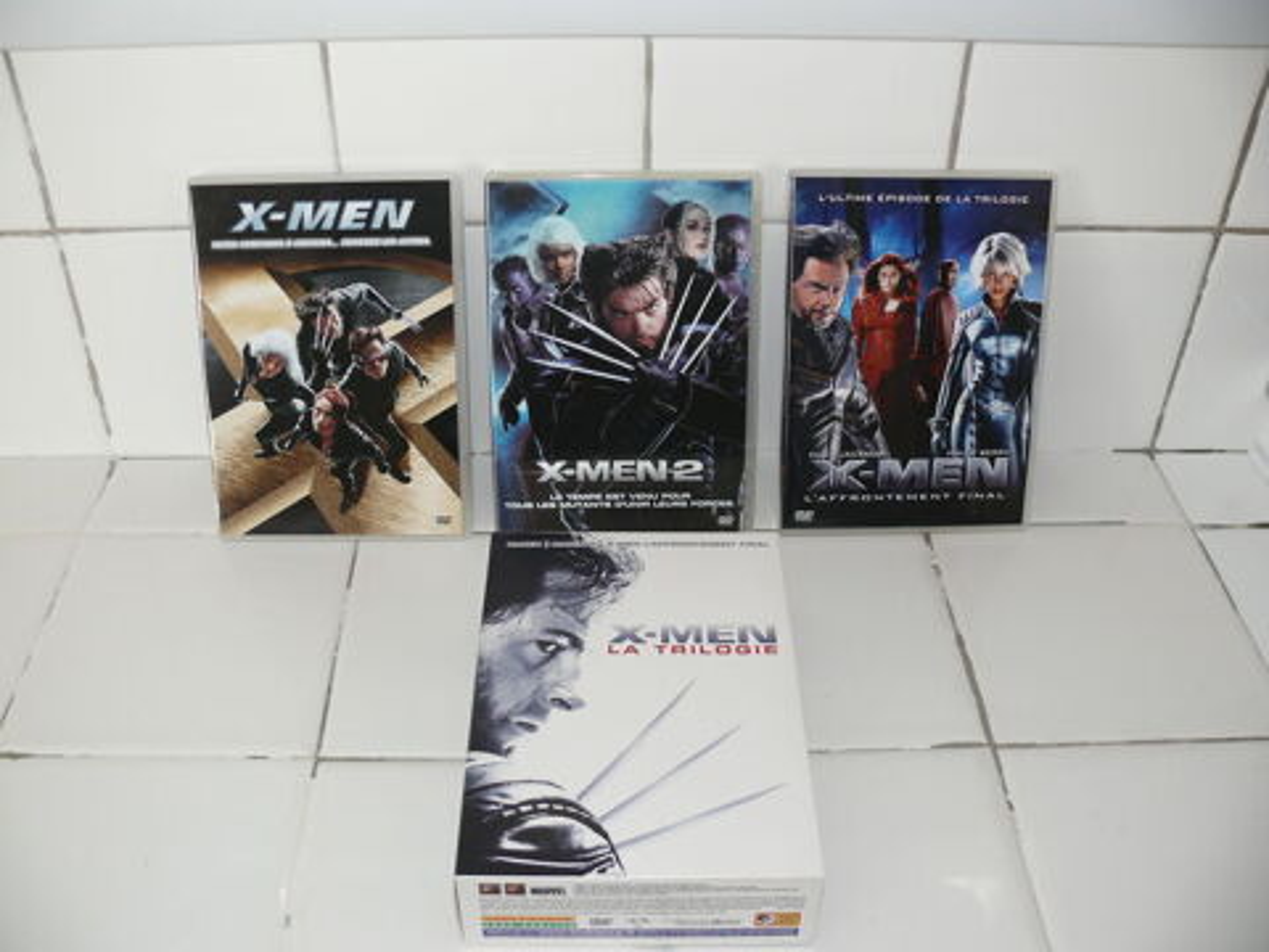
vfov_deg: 40.7
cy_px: 476
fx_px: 1283
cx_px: 634
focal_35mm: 35
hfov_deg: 52.6
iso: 100
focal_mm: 7.4
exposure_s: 1/30
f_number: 2.8
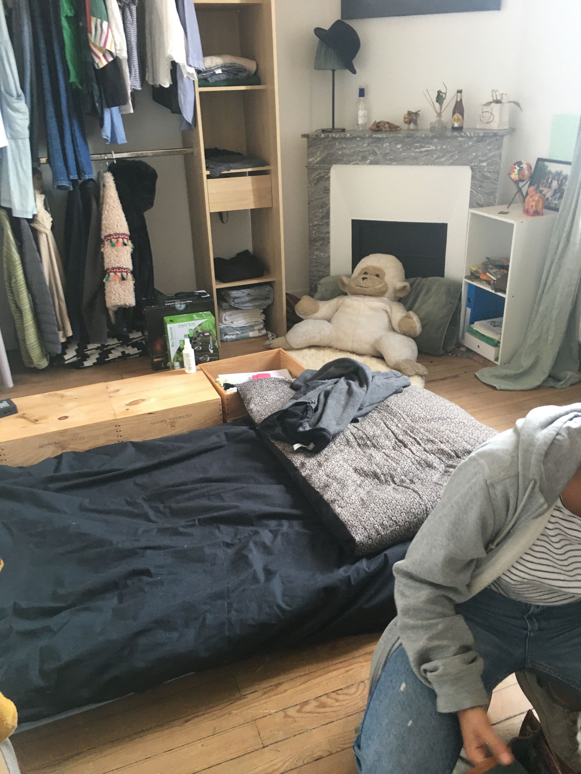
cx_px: 290
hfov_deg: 48.2
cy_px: 387
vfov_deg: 61.7
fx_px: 649
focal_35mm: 29
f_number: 2.2
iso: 125
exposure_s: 1/33
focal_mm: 4.15
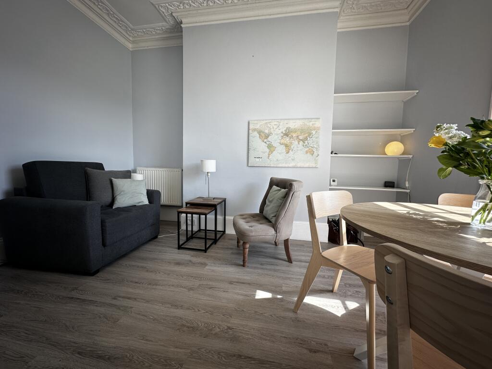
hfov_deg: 102.1
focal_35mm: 14
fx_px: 199
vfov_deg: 85.7
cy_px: 184
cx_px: 246
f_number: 2.2
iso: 40
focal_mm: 2.22
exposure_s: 1/156
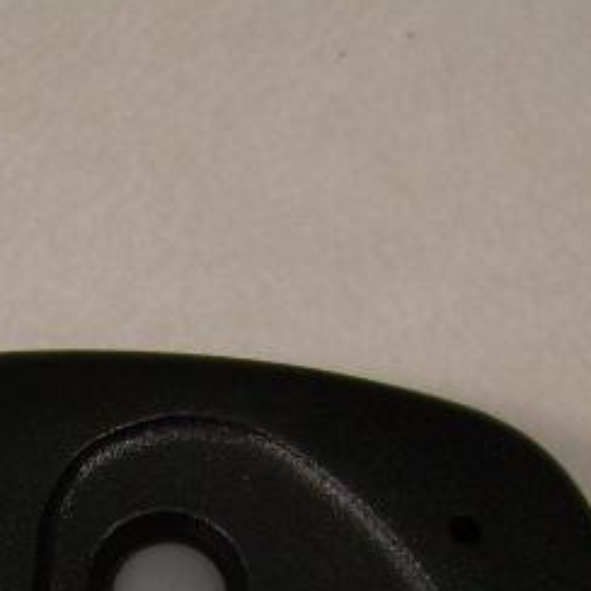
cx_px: 194
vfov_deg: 12.1
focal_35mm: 141
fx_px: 2724
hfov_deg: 12.4
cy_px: 751
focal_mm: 6.3
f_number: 2.8
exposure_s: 1/125
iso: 50
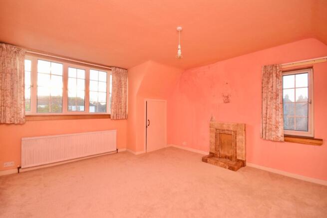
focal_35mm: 15
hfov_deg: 100.4
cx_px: 164
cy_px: 109
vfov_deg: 77.4
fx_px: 136
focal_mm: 10
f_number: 9
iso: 800
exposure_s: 1/100
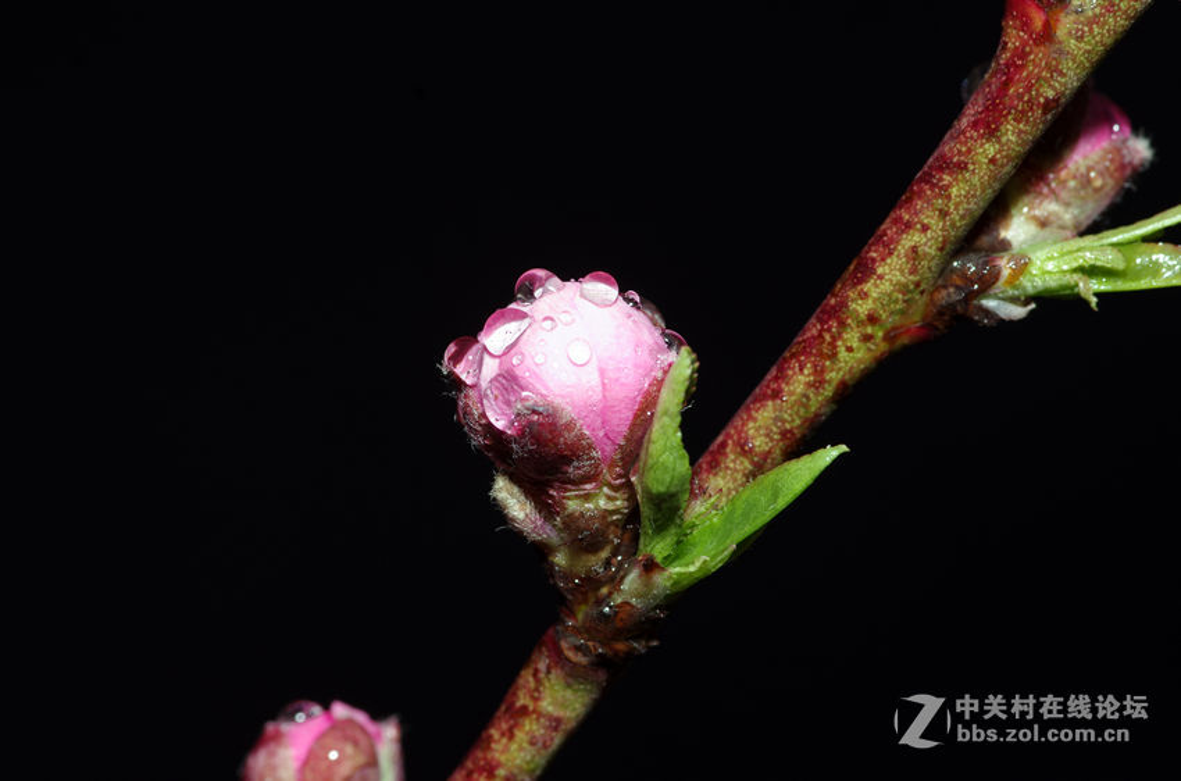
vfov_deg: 9.1
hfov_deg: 13.7
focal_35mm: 150
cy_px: 390
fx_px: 4908
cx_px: 590
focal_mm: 100
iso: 100
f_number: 11
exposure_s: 1/125
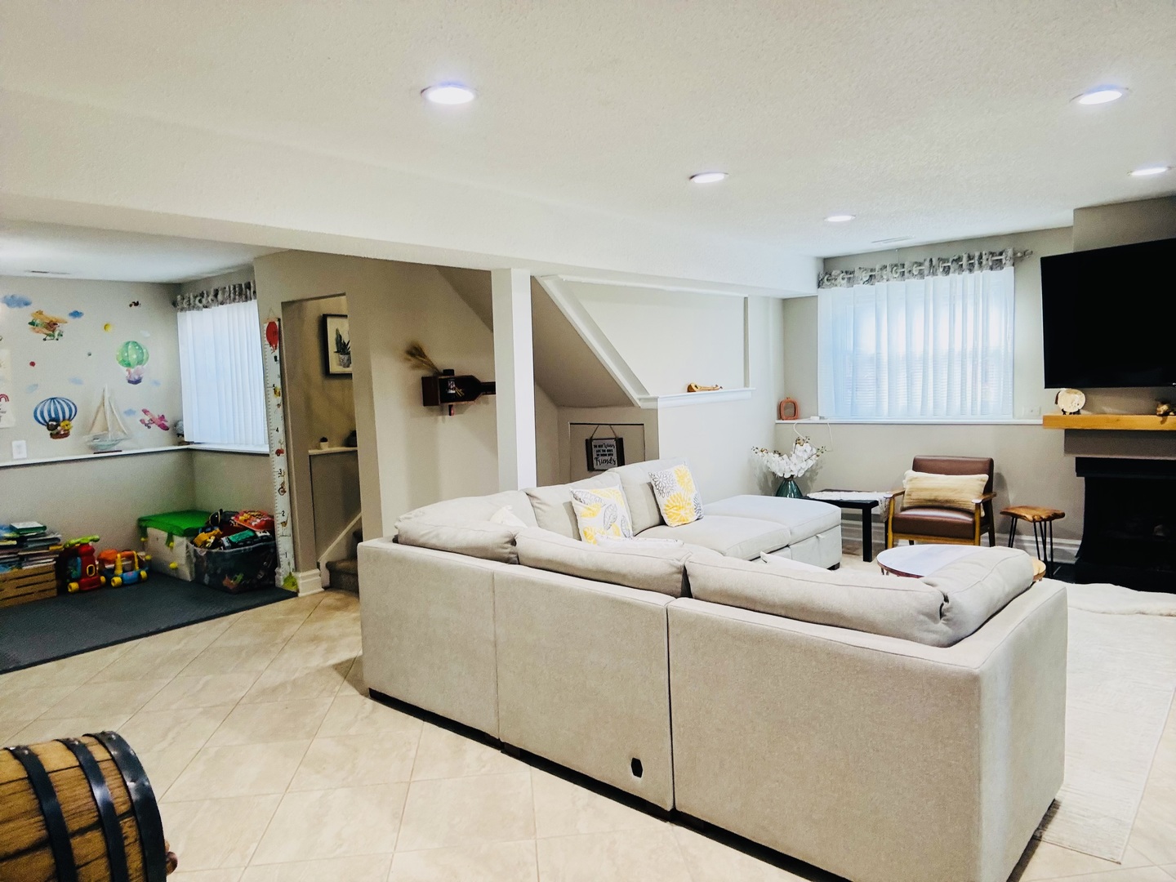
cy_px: 441
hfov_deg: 73.9
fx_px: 781
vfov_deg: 58.9
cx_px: 588
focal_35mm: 23
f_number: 1.9
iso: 100
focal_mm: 2.69
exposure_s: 1/60
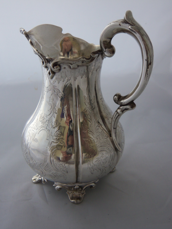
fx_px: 252
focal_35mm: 38
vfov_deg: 49.0
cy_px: 114
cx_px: 86
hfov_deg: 37.7
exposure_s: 1/30
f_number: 4.3
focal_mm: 6.8
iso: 100
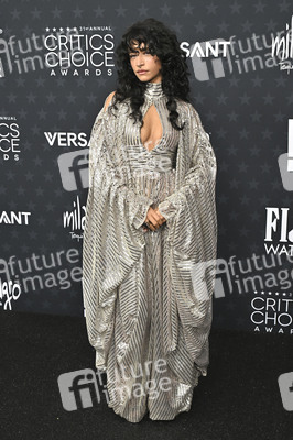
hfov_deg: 33.3
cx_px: 146
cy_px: 220
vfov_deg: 48.5
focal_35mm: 40
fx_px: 489
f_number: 5.6
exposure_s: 1/320
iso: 1250
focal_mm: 40
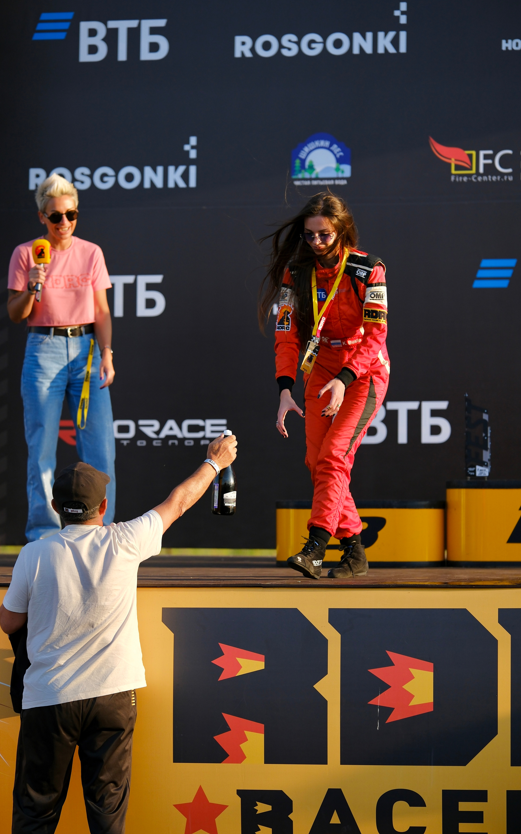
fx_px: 2635
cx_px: 260
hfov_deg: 11.3
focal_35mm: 116
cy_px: 414
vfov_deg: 18.0
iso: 160
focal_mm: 75
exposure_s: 1/2700
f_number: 2
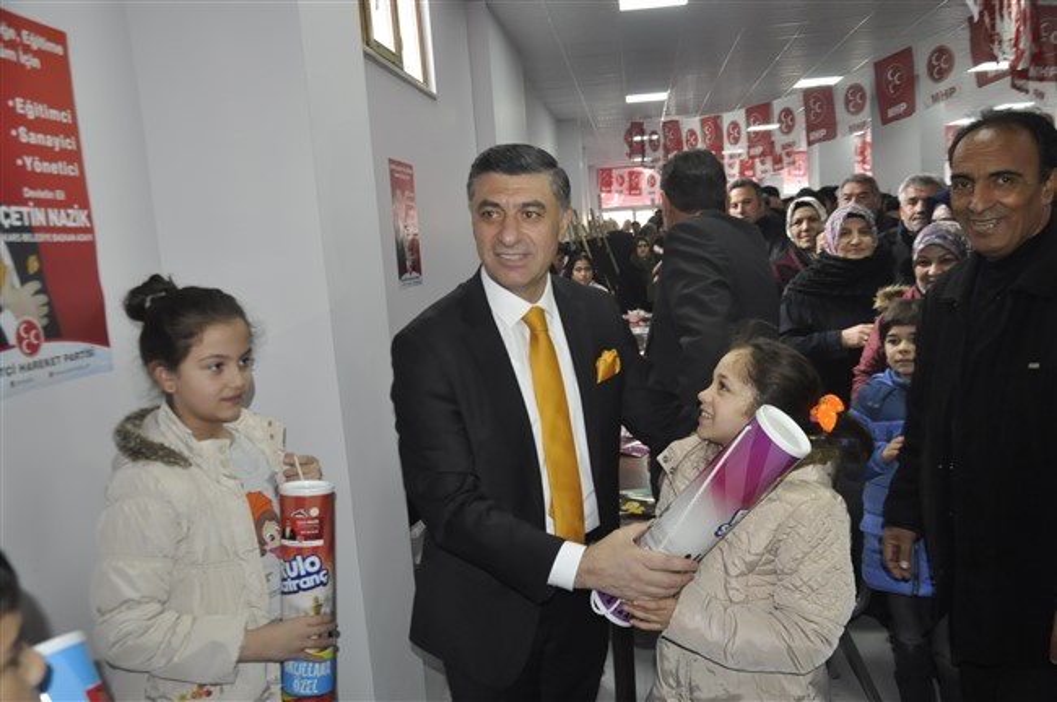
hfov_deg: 67.4
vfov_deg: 47.8
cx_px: 528
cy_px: 351
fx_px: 792
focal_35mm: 27
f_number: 4.5
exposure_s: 1/60
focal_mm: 18
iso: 1000
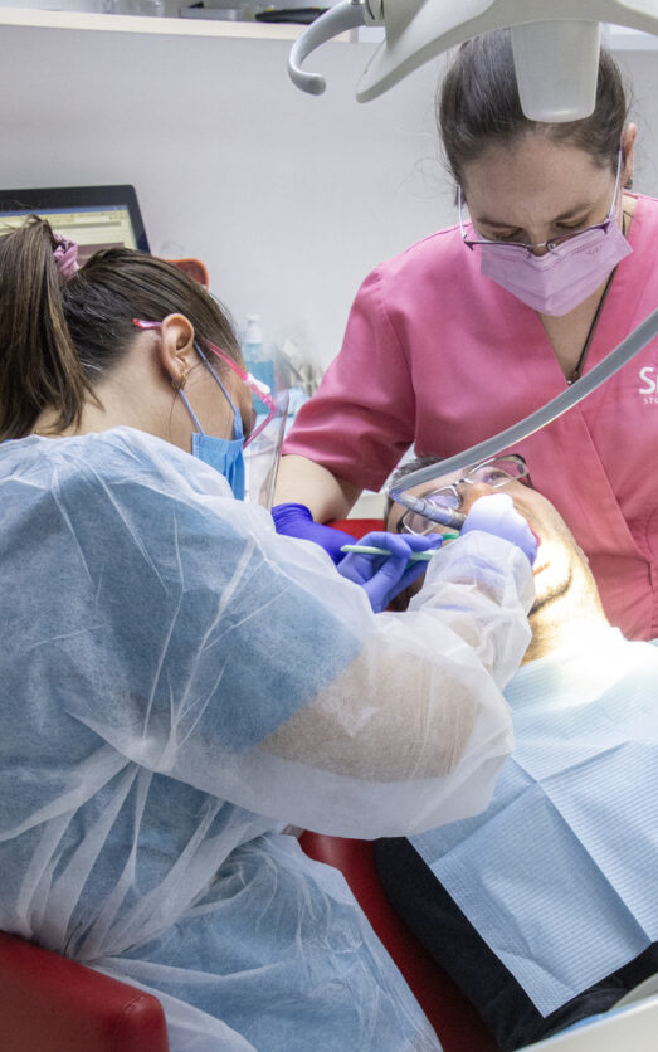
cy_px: 656
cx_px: 393
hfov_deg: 17.7
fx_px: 2113
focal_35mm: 74
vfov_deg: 27.9
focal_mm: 35
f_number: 6.3
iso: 2500
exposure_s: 1/200
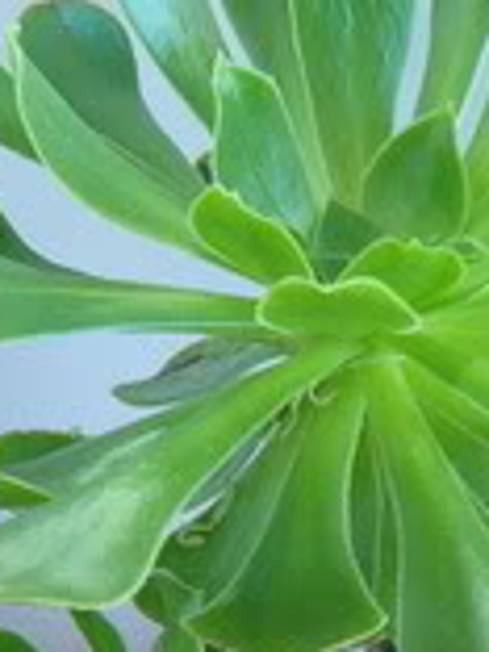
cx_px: 405
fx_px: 2166
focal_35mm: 115
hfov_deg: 12.8
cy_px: 702
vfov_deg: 16.6
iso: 125
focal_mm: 4.6
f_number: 2.8
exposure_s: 1/30
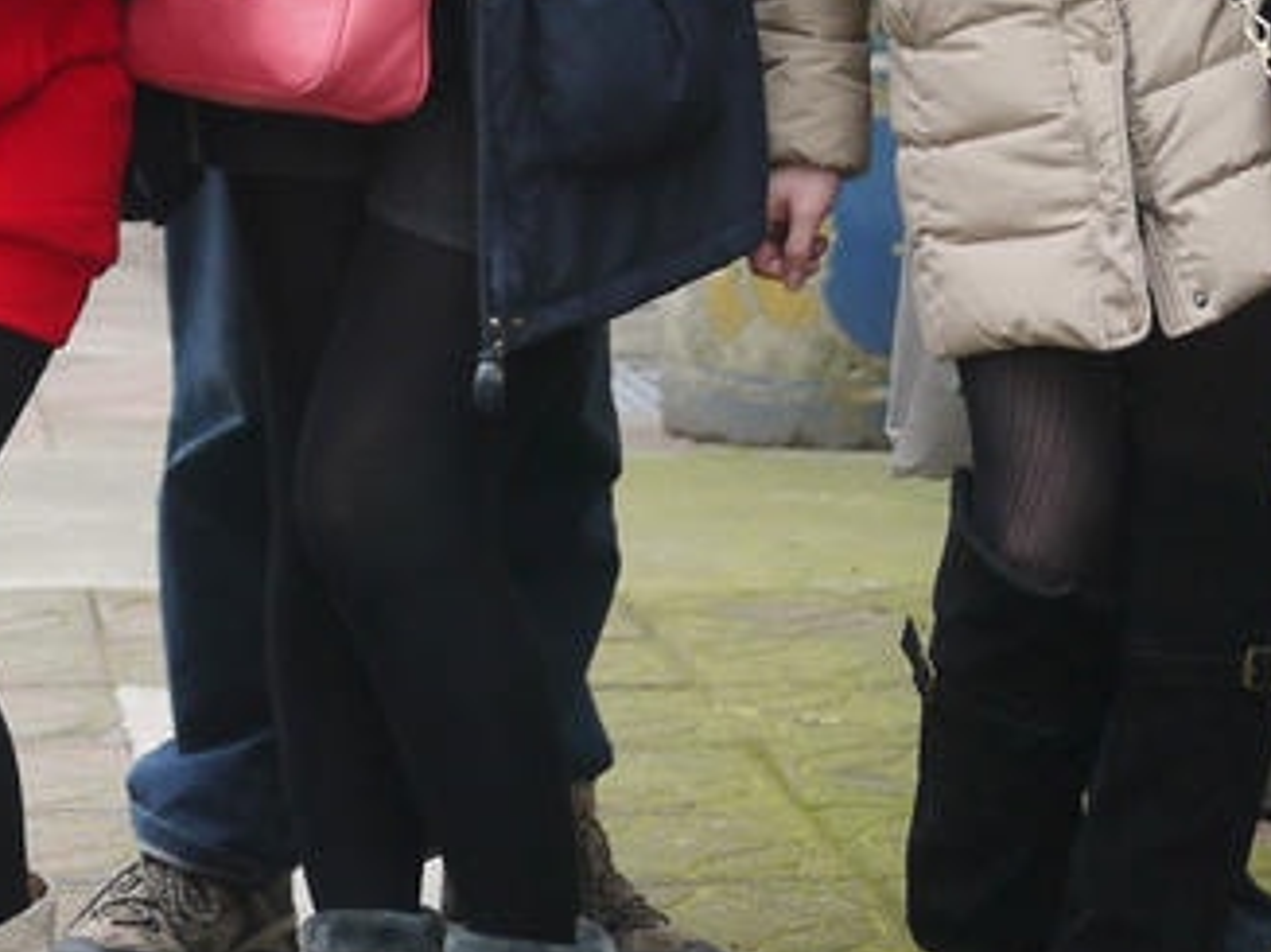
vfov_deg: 9.9
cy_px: -357
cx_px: -330
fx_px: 5395
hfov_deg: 13.0
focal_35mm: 147
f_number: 1.7
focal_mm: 20
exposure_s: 1/60
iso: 160
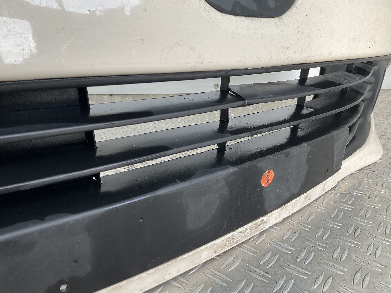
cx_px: 196
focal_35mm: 29
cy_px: 146
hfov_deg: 61.7
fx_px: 328
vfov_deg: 48.2
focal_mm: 3
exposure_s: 1/120
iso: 20
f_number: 1.8
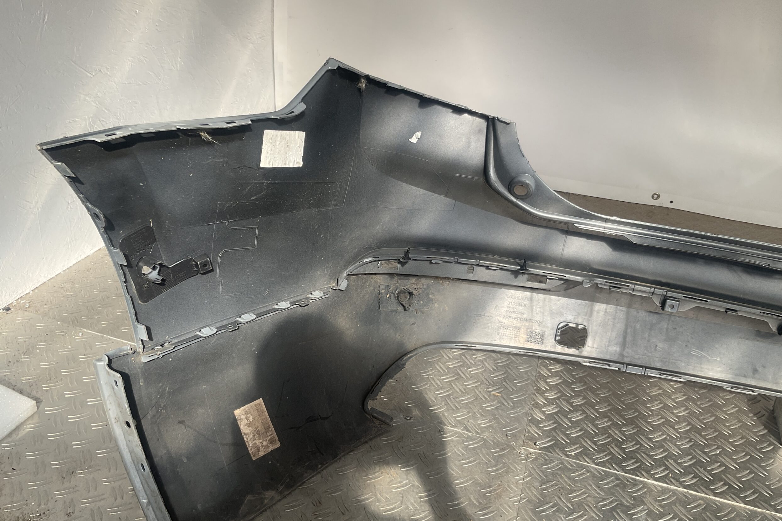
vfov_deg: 42.3
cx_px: 397
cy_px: 276
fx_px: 673
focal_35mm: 31
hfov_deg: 60.3
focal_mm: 3
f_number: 1.8
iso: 16
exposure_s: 1/650
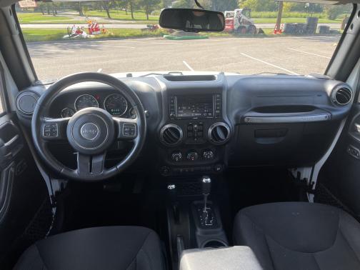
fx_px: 270
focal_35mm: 26
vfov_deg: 53.1
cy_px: 135
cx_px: 180
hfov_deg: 67.3
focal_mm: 4.2
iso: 32
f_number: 1.6
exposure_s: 1/189
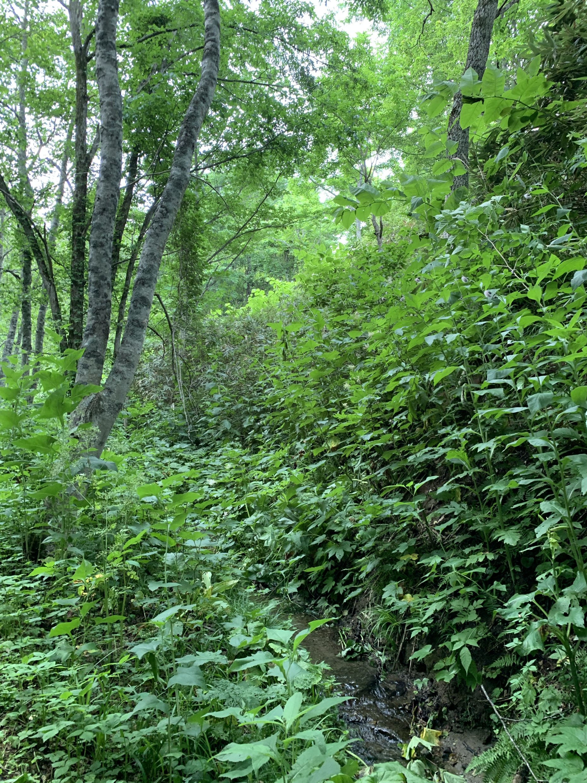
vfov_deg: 67.3
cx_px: 294
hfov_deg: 53.1
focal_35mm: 26
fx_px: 588
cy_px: 392
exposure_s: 1/117
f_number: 1.8
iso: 100
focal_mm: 4.25
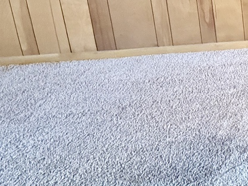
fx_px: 344
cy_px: -69
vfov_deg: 25.2
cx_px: 370
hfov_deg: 27.6
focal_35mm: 48
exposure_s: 1/40
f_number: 2.2
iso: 1250
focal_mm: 2.22
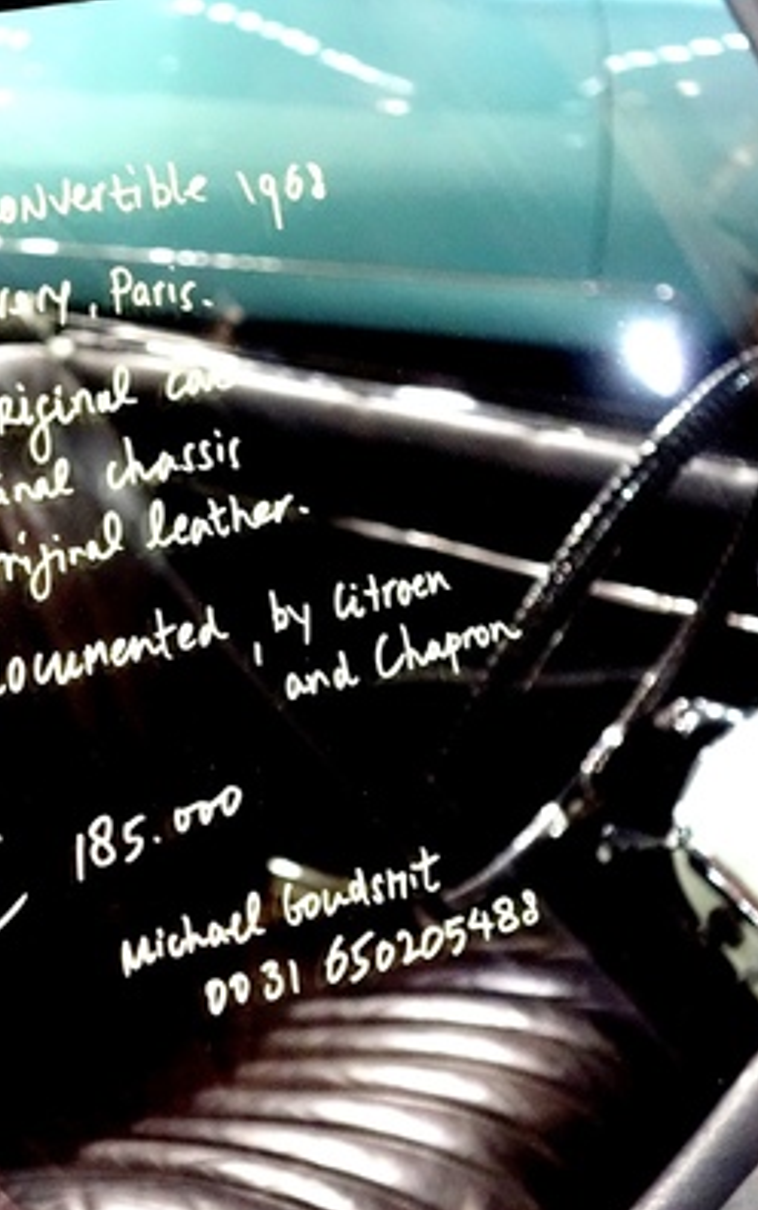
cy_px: 608
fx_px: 2343
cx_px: 180
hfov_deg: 18.2
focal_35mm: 71
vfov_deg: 29.0
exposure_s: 1/50
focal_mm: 17.18
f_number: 3.2
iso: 2000
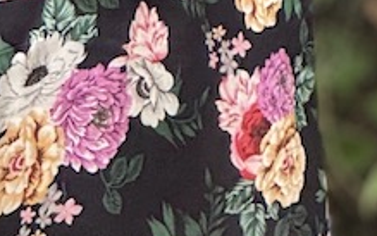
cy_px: -253
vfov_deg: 2.5
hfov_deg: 4.0
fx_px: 5437
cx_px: 25
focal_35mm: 529
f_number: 2.8
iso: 160
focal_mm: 9
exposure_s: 1/99
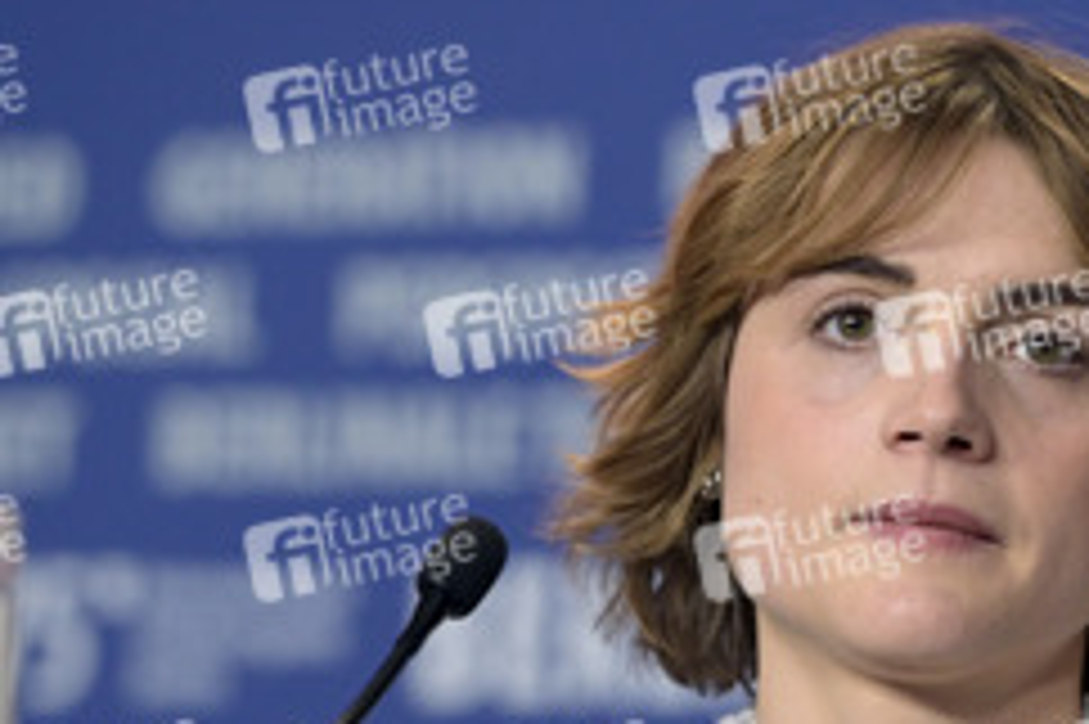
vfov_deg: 4.1
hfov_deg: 6.1
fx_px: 10127
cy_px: 661
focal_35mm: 335
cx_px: 871
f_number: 4
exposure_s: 1/320
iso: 2000
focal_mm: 180
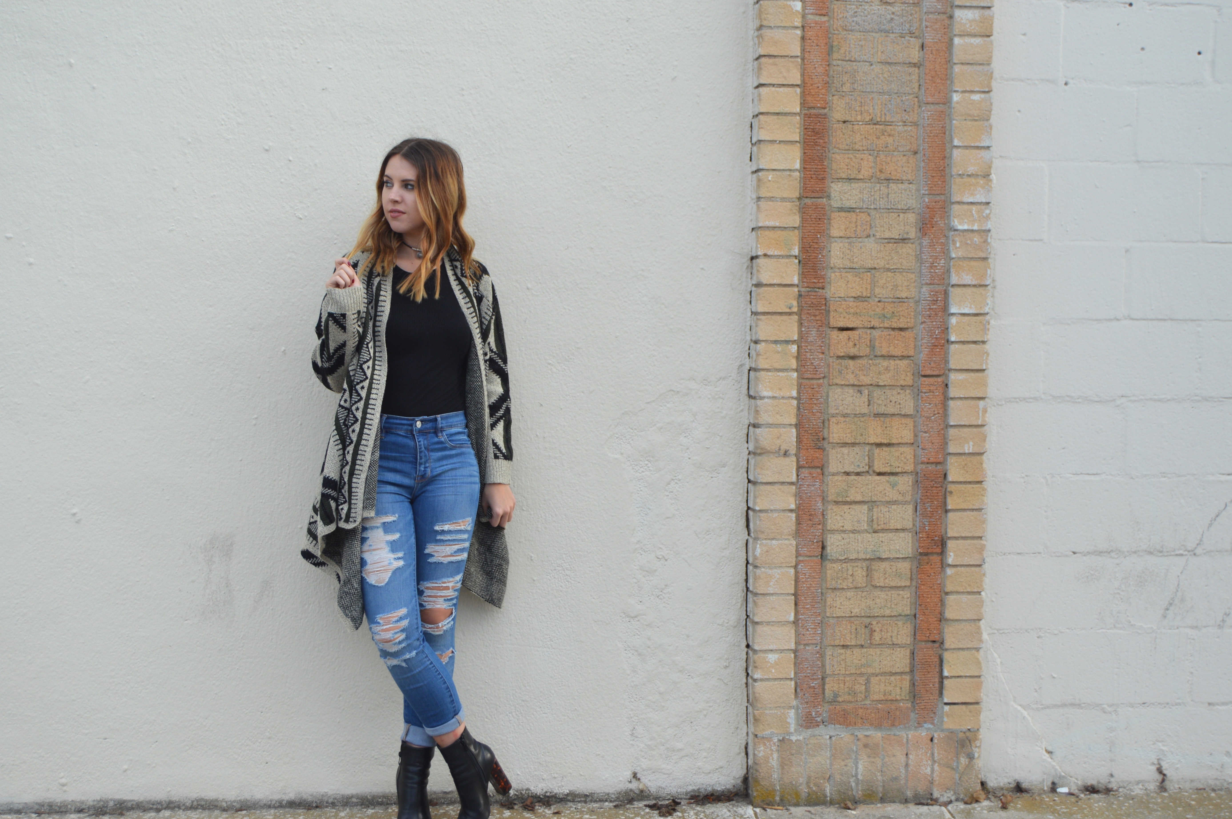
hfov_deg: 38.9
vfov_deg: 26.4
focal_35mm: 51
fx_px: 1744
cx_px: 612
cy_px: 428
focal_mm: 32
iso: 100
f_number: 6.3
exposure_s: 1/160
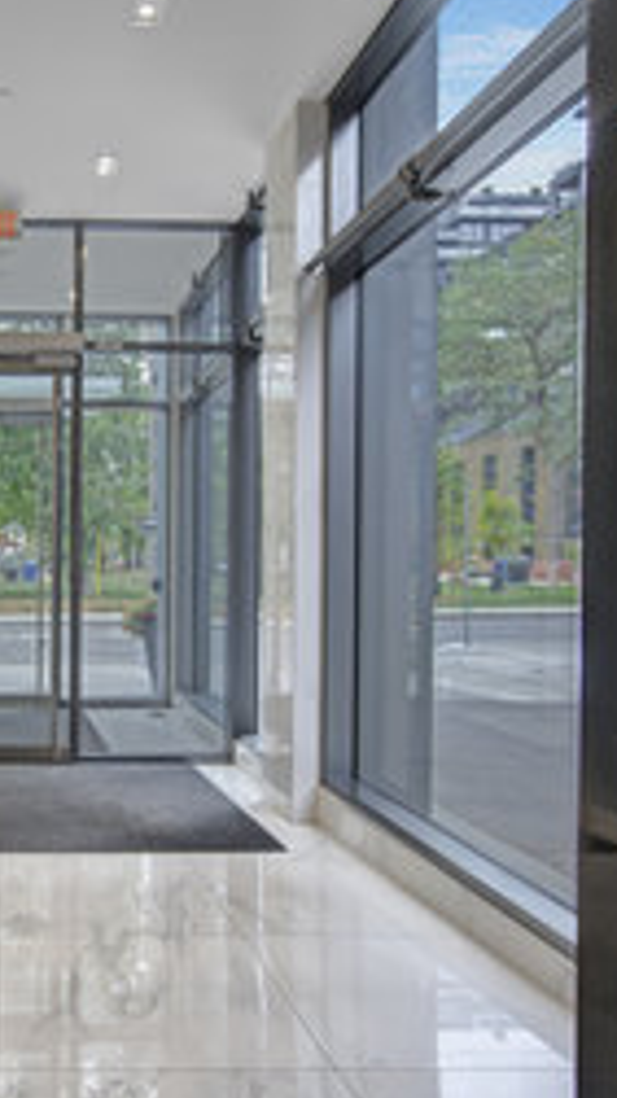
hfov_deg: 36.7
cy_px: 564
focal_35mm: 29
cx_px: 24
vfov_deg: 66.1
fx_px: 844
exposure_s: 1/20
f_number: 8
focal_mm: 16
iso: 125
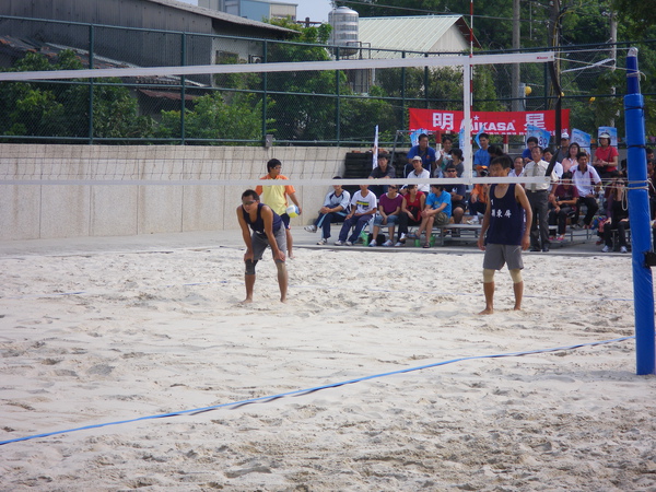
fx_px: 2085
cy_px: 246
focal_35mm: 110
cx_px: 328
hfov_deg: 17.9
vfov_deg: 13.5
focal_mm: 19.6
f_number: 5.8
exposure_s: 1/200
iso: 64
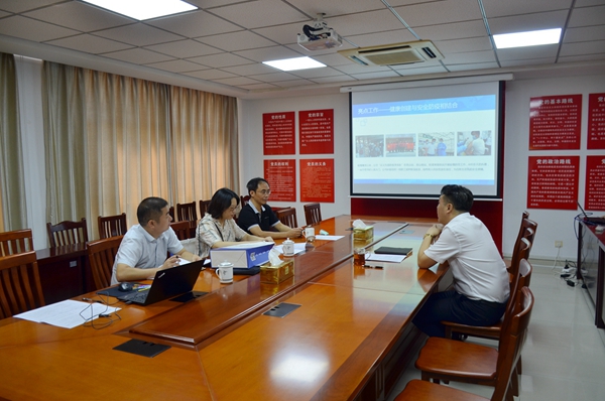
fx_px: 453
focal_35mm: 27
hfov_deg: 67.5
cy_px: 200
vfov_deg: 47.8
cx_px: 302
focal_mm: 18
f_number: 4
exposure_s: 1/60
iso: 250
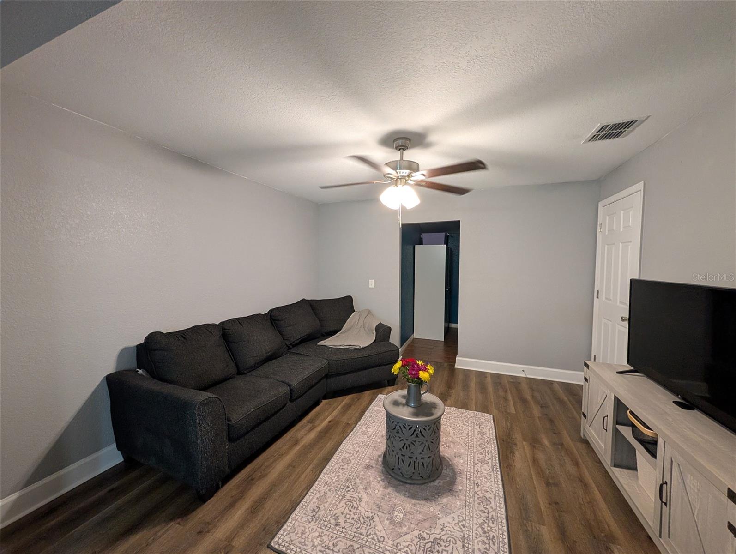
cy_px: 277
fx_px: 255
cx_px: 368
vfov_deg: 94.6
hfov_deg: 110.5
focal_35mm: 12
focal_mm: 2.02
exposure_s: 1/60
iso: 264
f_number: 1.7
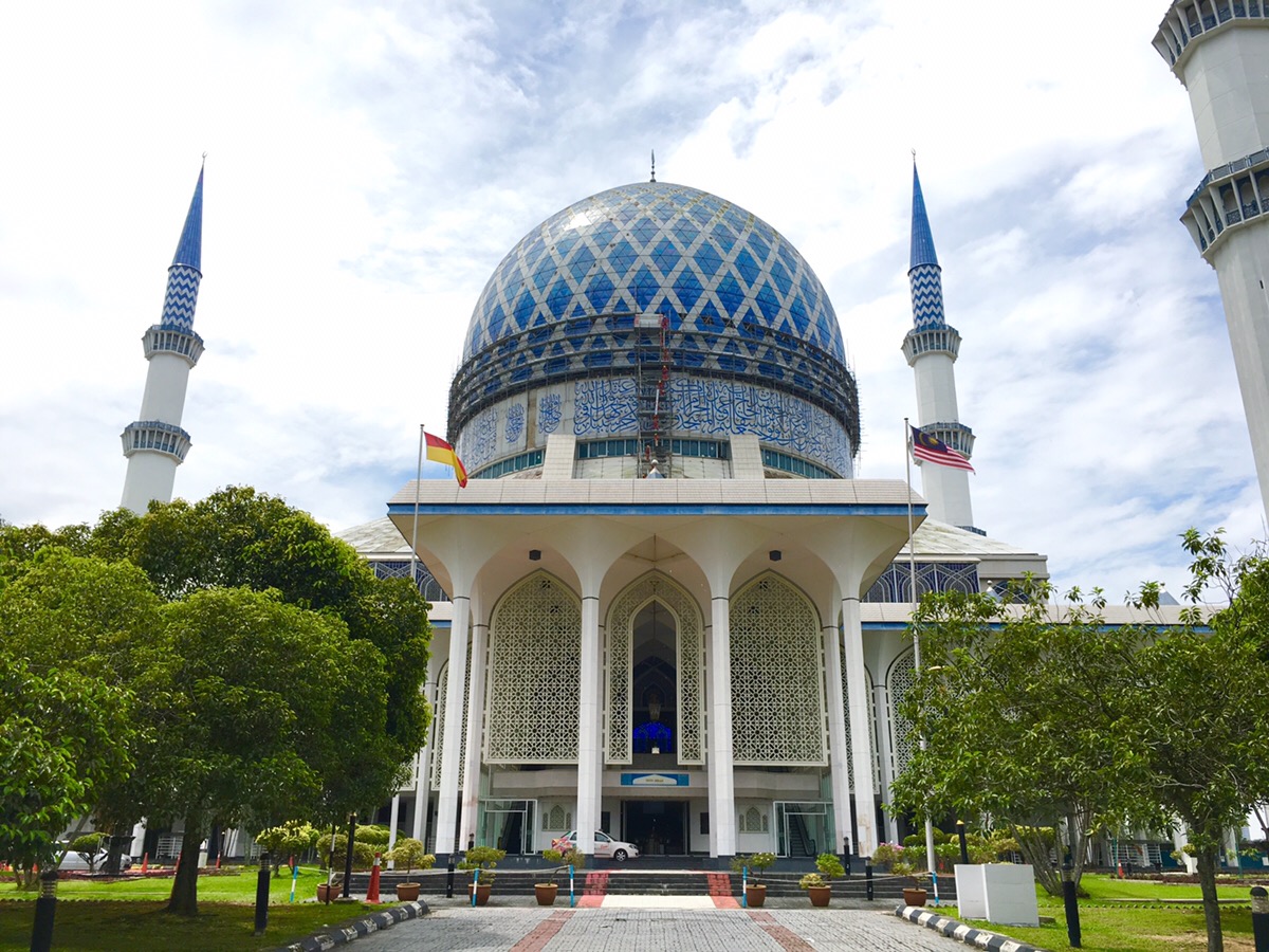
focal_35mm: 29
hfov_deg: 61.7
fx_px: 1063
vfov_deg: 48.2
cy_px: 476
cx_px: 634
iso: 25
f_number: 2.2
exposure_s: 1/1672
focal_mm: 4.15
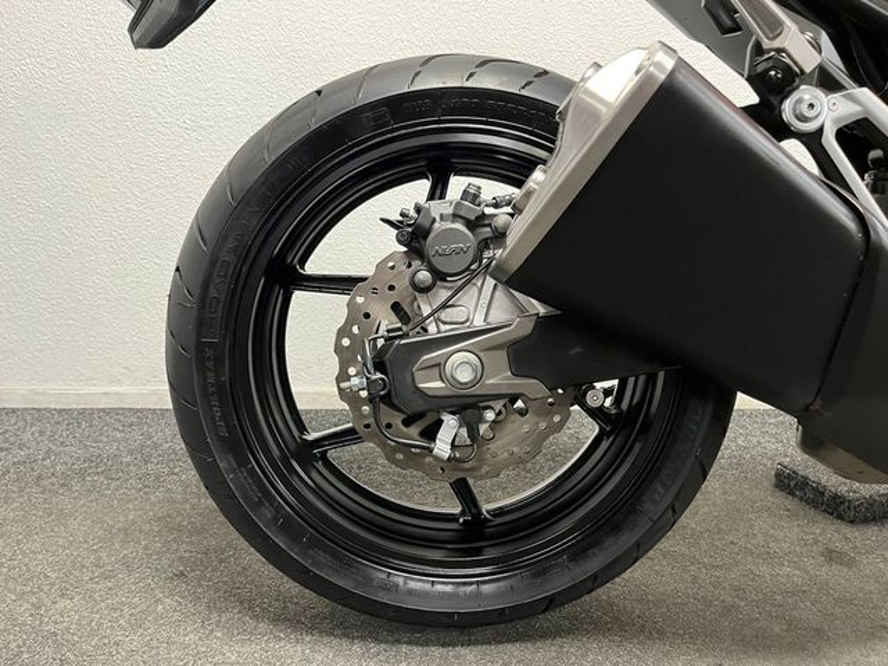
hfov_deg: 67.3
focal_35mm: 26
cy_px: 333
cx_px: 444
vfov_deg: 53.1
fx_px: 667
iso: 400
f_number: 1.6
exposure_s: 1/50
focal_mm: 5.1
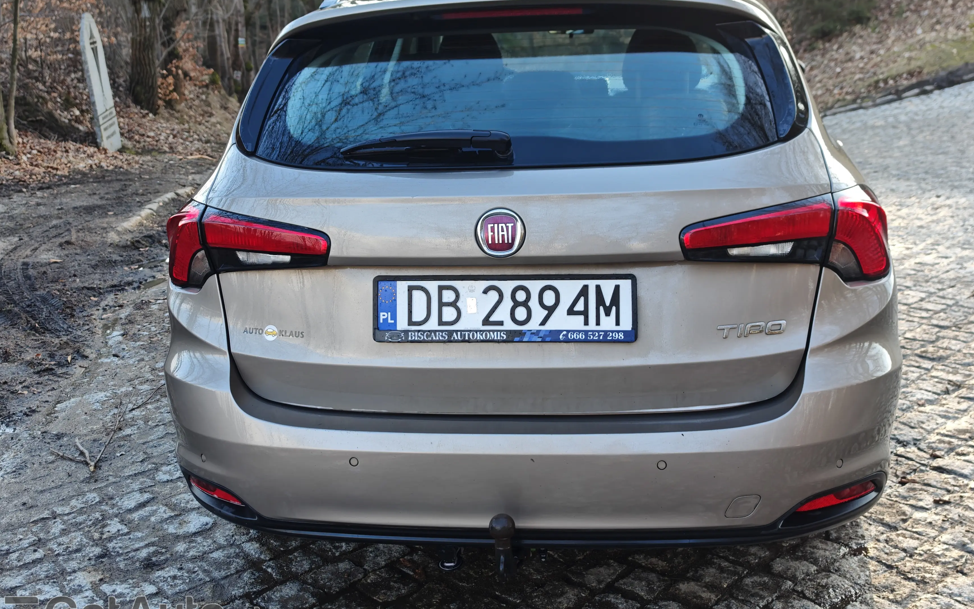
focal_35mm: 39
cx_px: 510
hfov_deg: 50.4
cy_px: 261
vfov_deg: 32.7
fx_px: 1035
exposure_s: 1/100
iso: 64
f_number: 2
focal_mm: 8.72
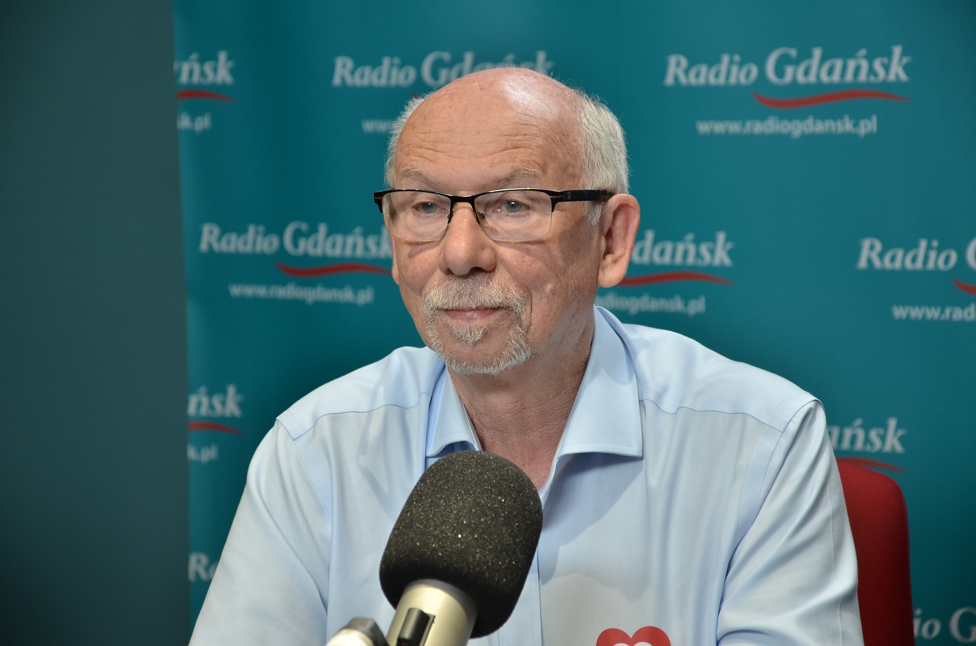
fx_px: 3247
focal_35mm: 120
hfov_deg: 17.1
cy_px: 323
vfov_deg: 11.4
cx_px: 488
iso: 560
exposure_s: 1/40
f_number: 5.3
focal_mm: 80
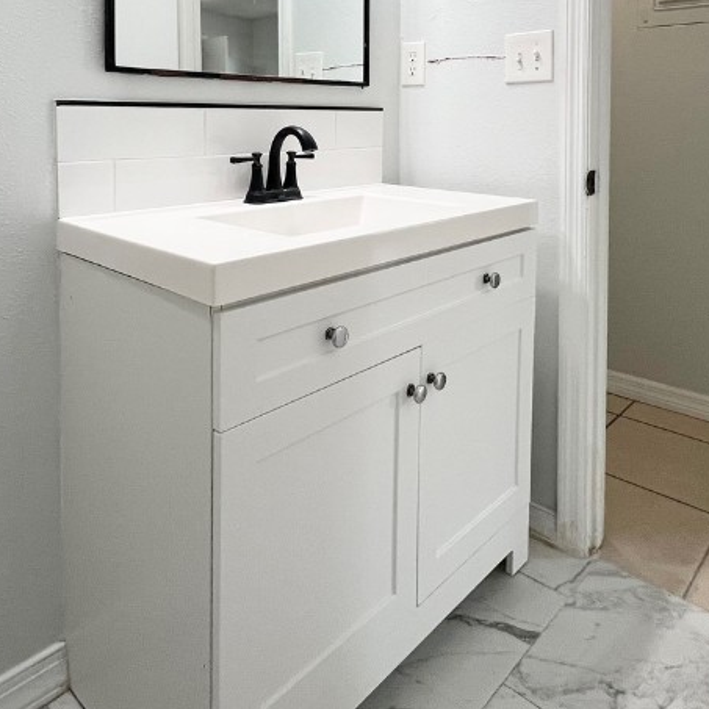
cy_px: 146
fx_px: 602
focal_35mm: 26
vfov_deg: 56.7
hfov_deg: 60.9
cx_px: 329
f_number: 1.8
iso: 100
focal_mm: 1.57
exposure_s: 1/120
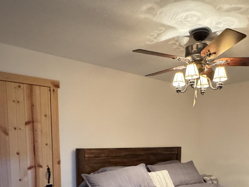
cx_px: 152
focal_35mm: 31
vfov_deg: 42.4
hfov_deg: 57.8
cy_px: 162
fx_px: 223
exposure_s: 1/40
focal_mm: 2.22
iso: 1000
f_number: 2.2
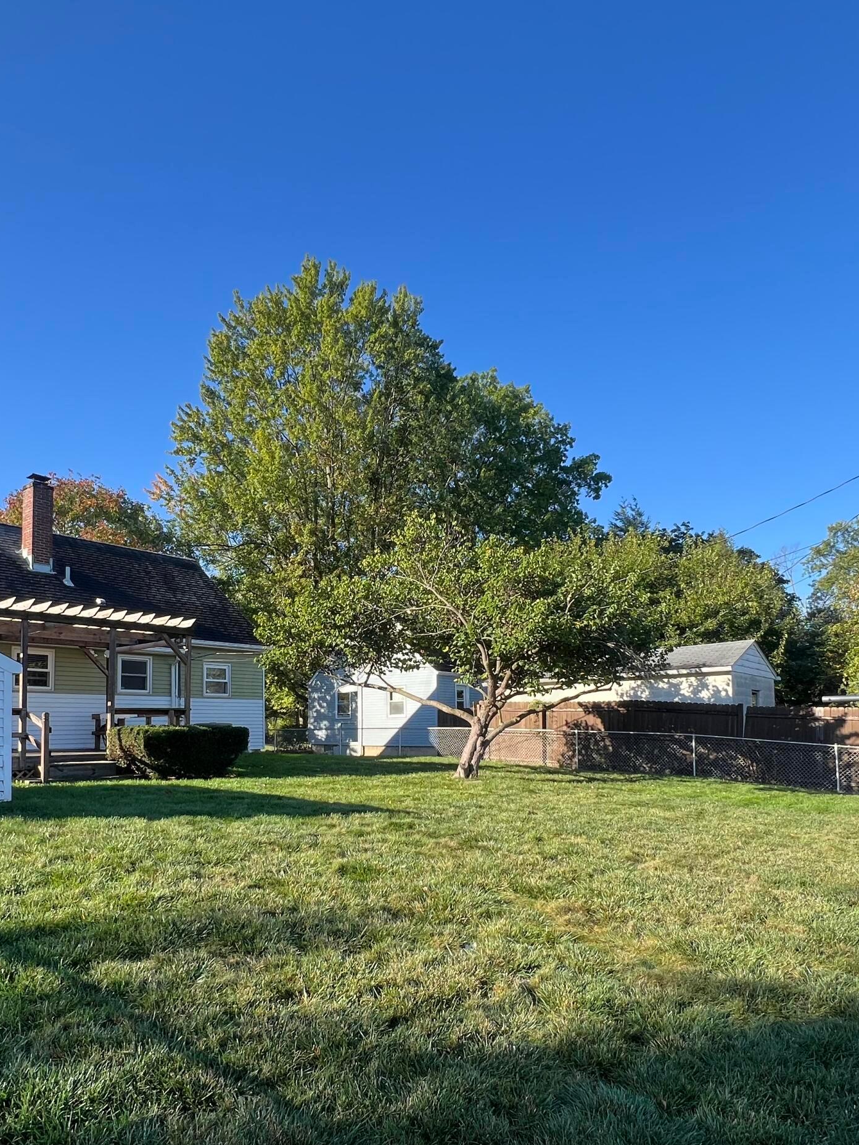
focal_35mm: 21
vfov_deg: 78.2
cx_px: 378
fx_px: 695
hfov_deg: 63.2
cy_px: 679
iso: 32
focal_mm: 1.57
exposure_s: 1/504
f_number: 1.8
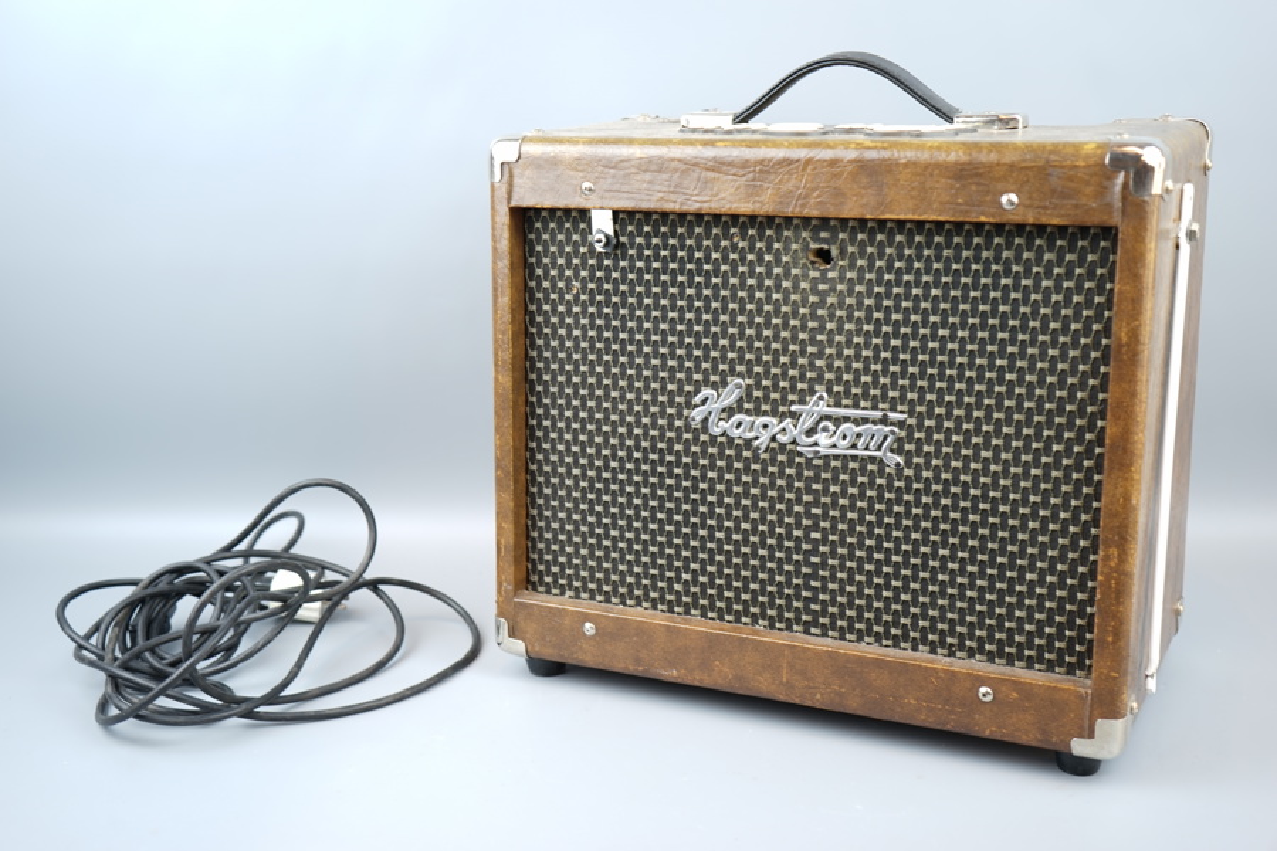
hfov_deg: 46.4
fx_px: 1490
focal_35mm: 42
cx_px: 638
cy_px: 426
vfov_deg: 31.9
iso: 50
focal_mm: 42
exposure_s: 1/13
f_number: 4.5
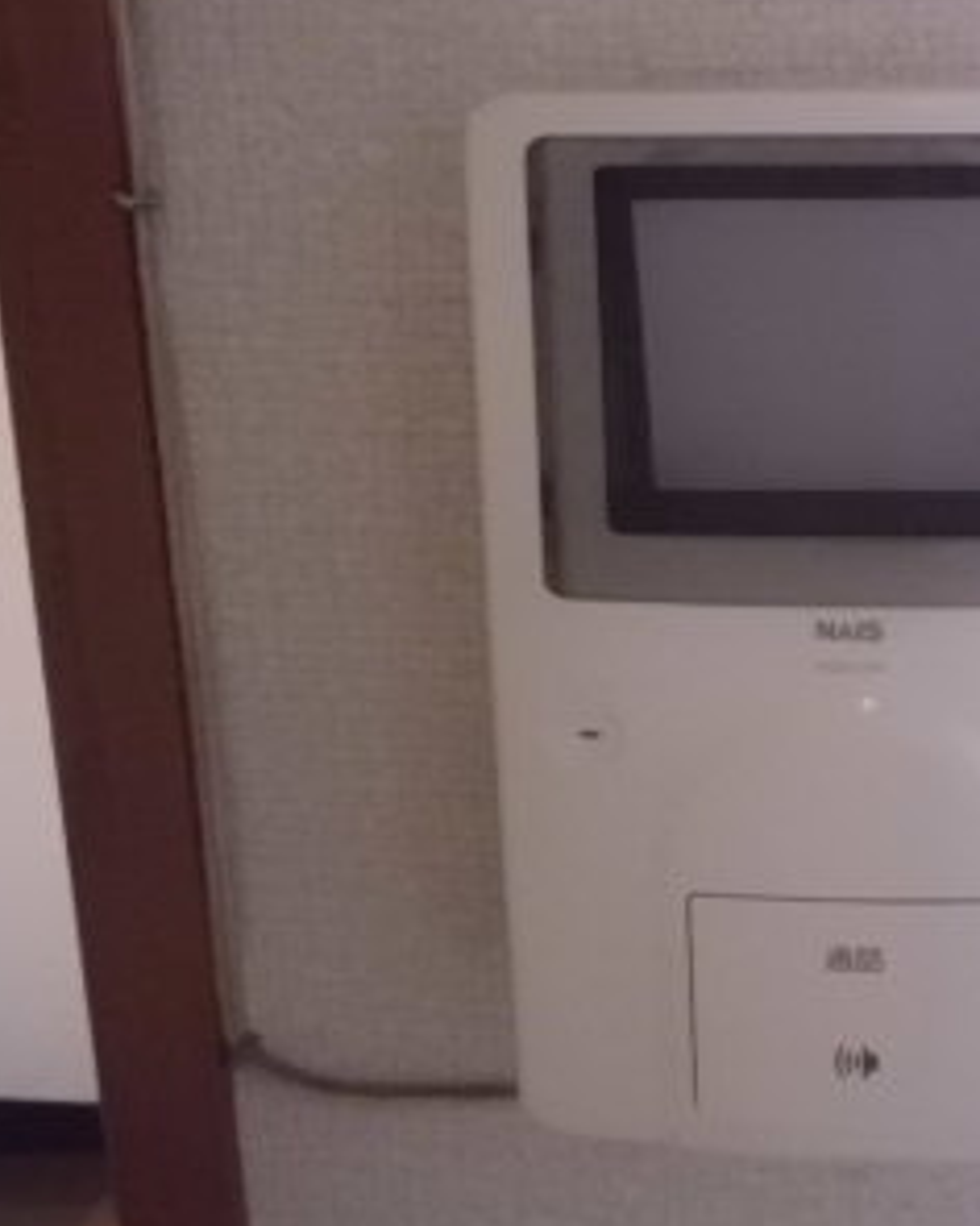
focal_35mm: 55
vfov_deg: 34.1
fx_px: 1994
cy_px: 569
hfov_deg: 26.6
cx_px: 897
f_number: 2.8
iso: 800
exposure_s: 1/60
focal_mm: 4.7
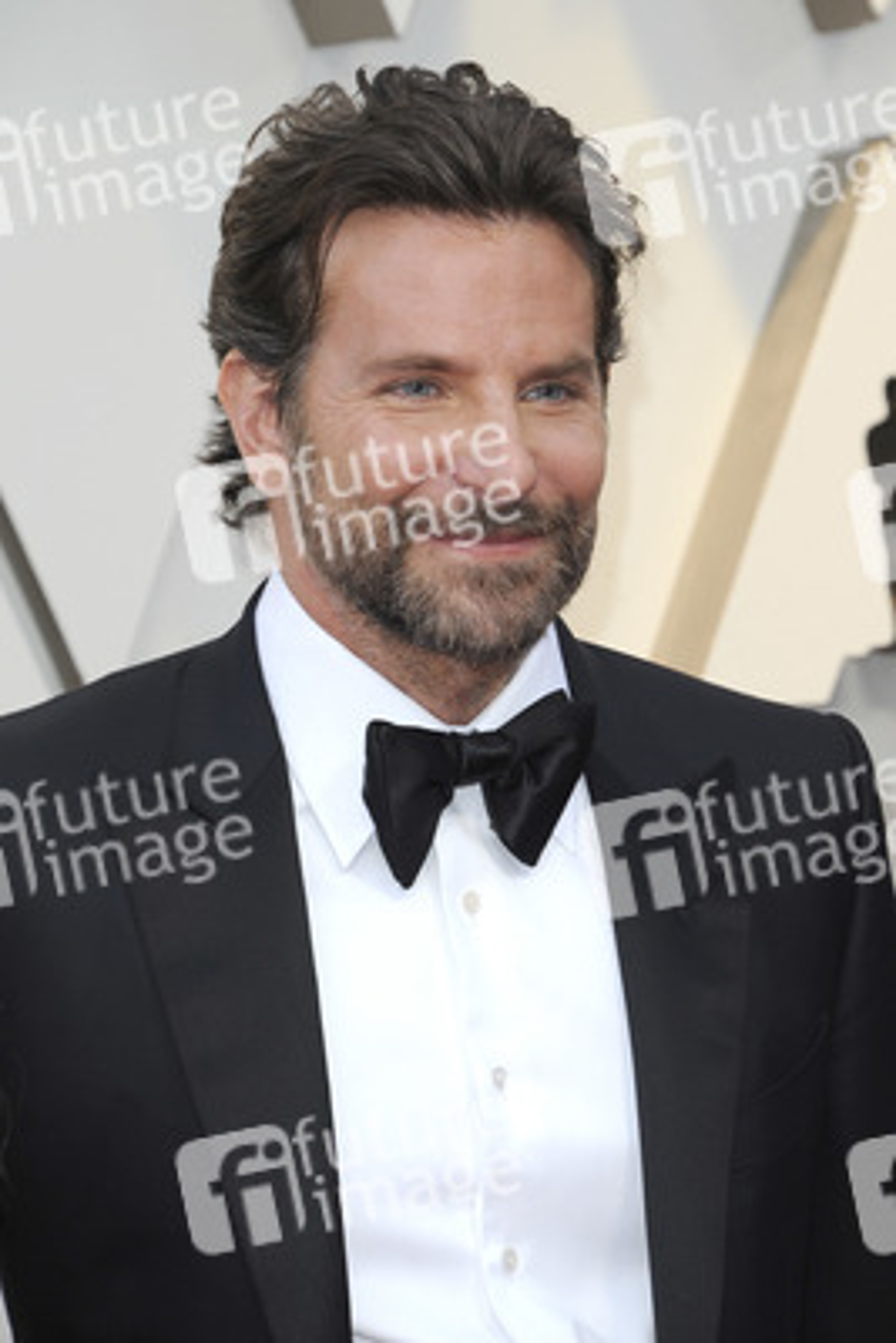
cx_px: 448
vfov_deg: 6.9
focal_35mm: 300
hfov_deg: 4.6
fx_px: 11189
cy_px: 672
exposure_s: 1/250
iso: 1000
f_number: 8
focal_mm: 300
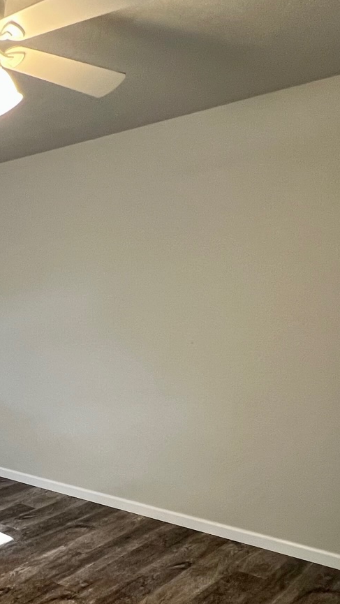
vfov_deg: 55.1
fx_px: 529
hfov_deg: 31.9
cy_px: 487
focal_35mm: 33
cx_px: -25
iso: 160
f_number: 1.8
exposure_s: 1/60
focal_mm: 1.57
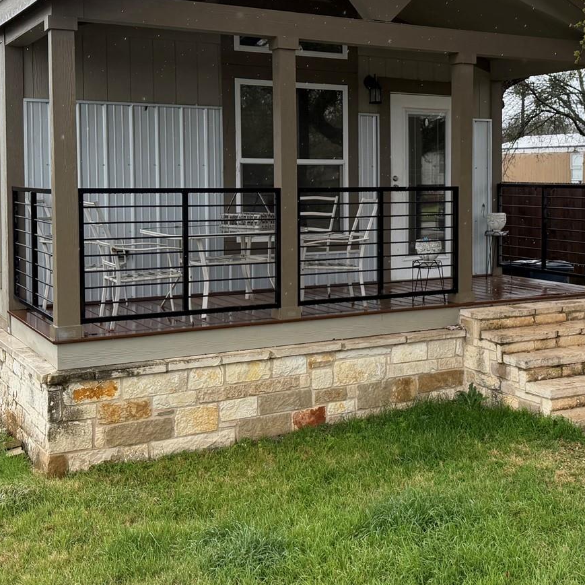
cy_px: 213
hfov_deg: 33.4
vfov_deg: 33.8
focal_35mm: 50
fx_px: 956
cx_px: 434
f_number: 1.78
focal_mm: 6.76
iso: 100
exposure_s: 1/1075
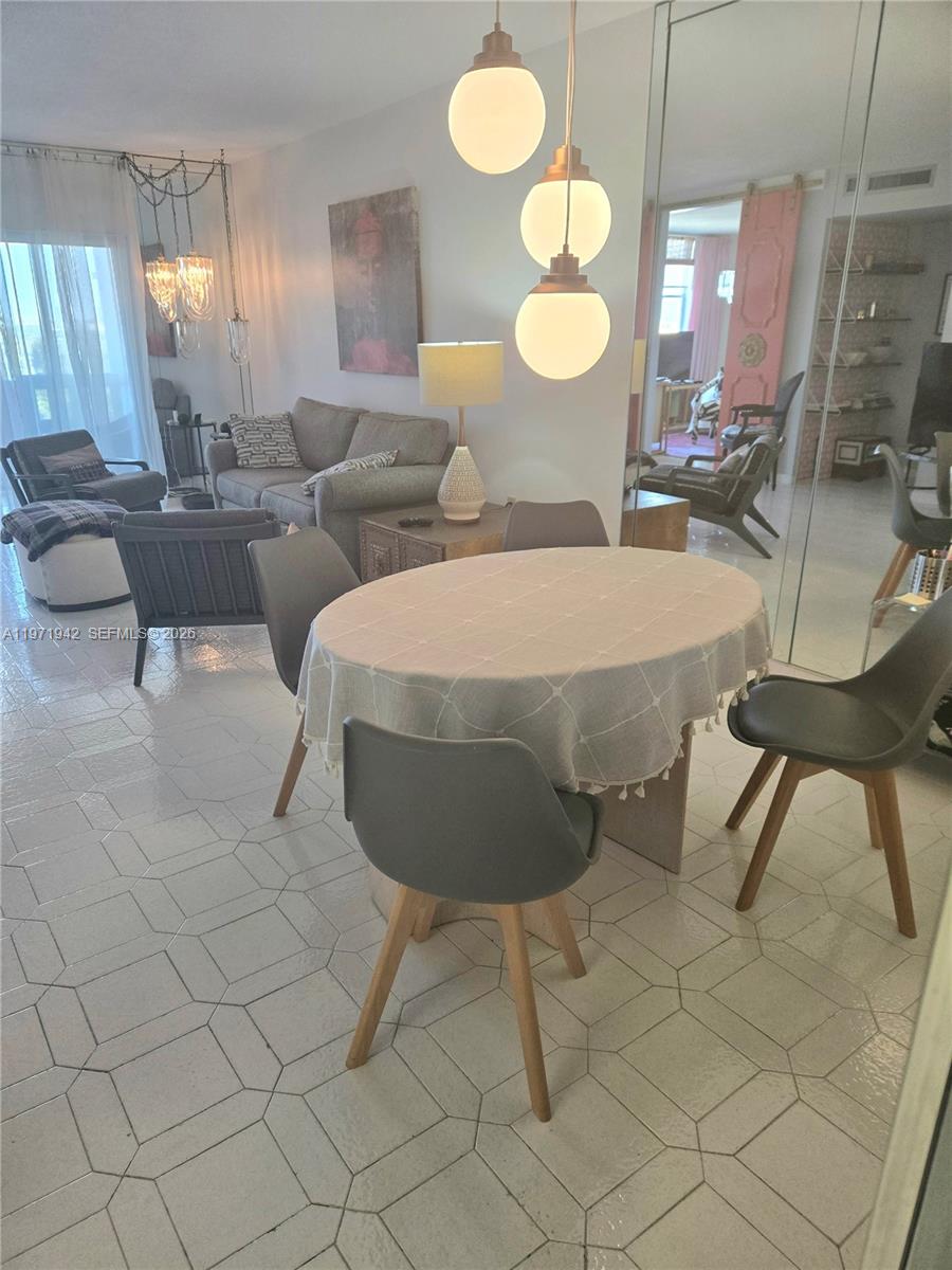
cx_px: 476
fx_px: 843
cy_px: 635
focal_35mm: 23
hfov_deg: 58.9
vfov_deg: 73.9
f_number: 1.8
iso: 125
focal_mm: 5.4
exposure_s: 1/120
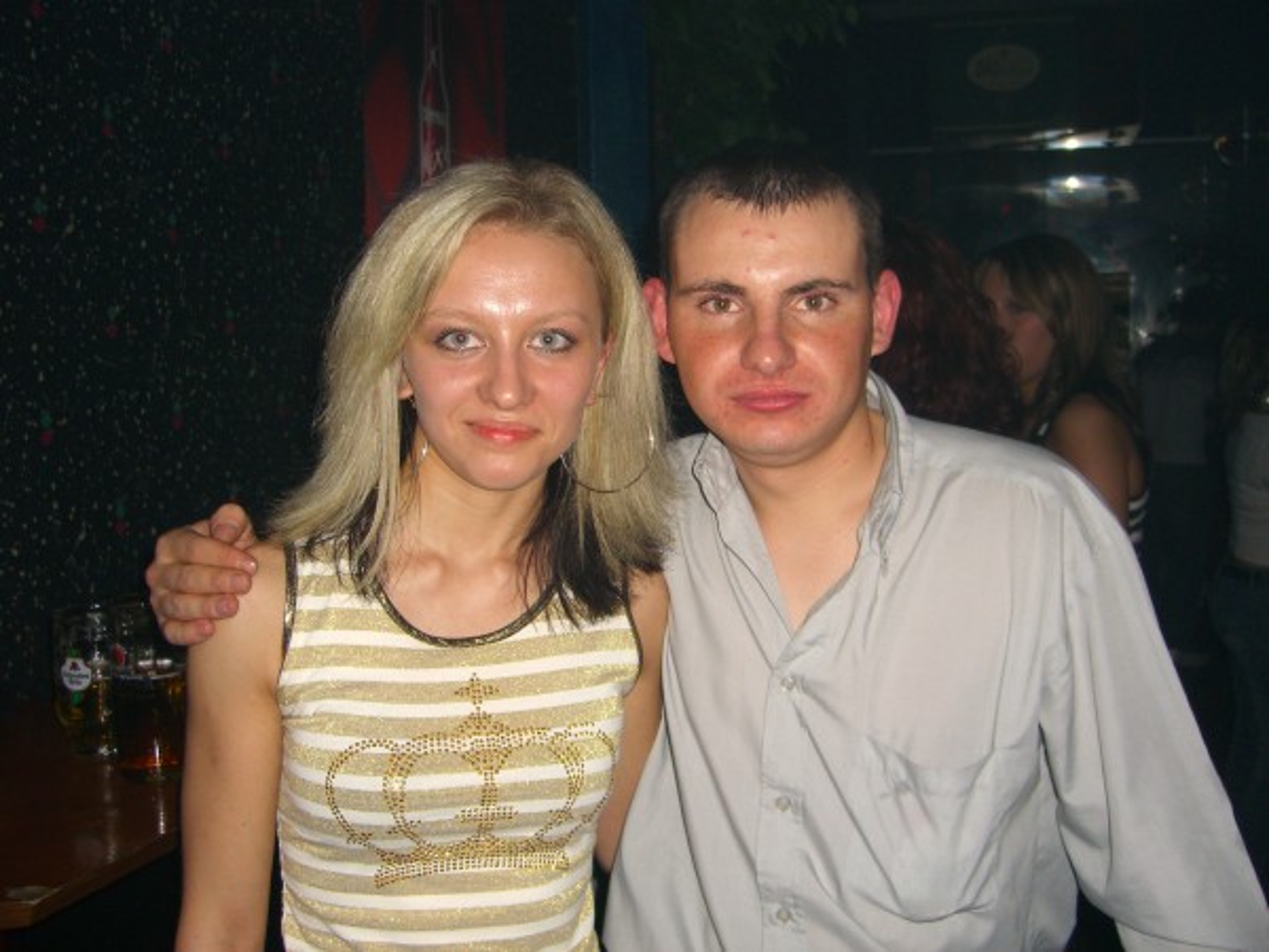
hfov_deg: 49.0
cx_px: 634
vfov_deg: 37.7
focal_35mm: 38
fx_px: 1393
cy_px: 476
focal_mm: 7.9
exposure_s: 1/60
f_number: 2.8
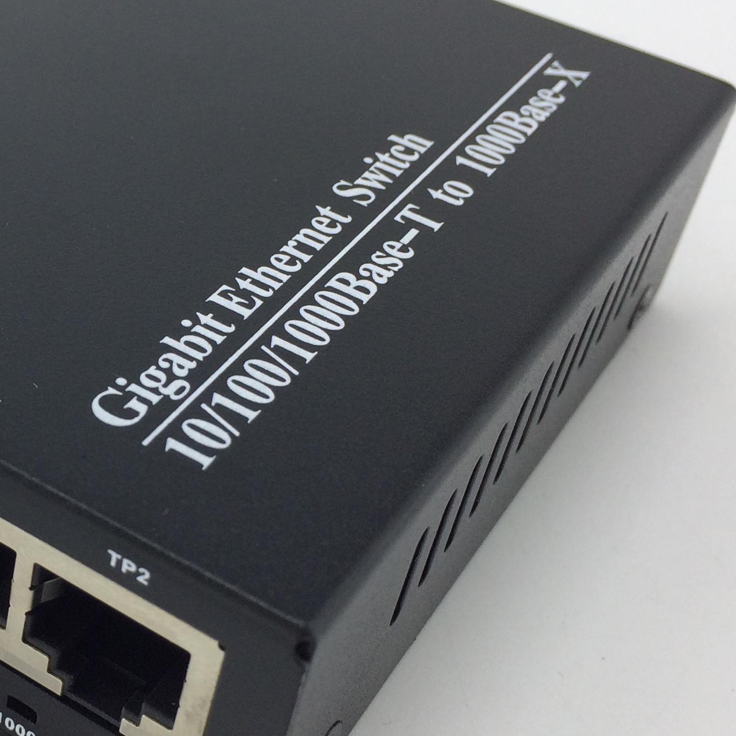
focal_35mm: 61
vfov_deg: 28.2
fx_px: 1467
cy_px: 380
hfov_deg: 27.0
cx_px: 53
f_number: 2.2
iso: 32
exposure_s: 1/238
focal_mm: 4.15
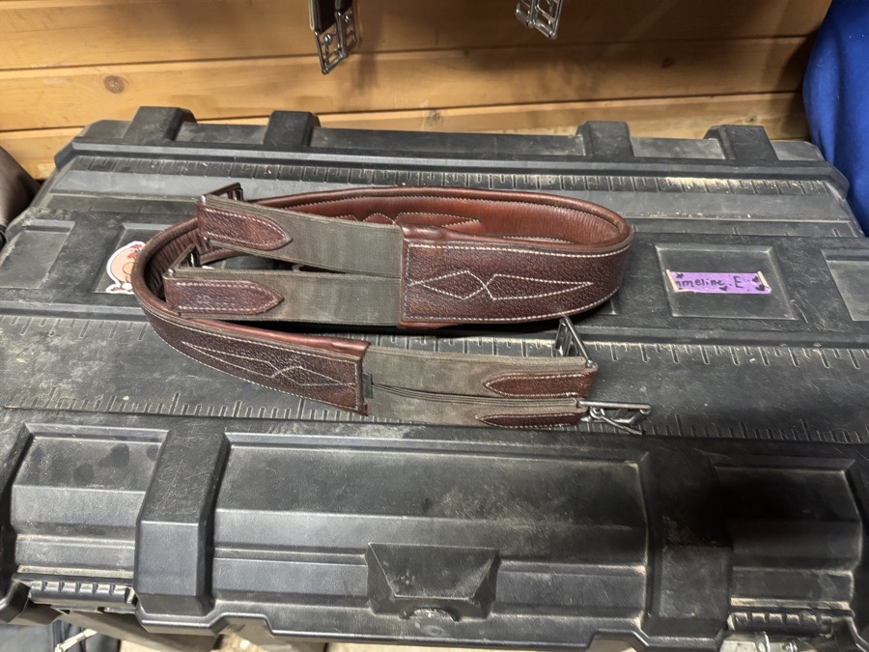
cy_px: 326
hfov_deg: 71.6
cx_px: 434
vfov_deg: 56.8
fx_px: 602
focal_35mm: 24
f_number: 1.78
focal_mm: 6.76
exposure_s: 1/30
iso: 800
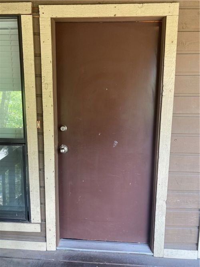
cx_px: 100
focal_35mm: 26
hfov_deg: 53.0
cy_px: 134
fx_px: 200
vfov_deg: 67.3
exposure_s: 1/112
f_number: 1.8
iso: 125
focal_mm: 4.25
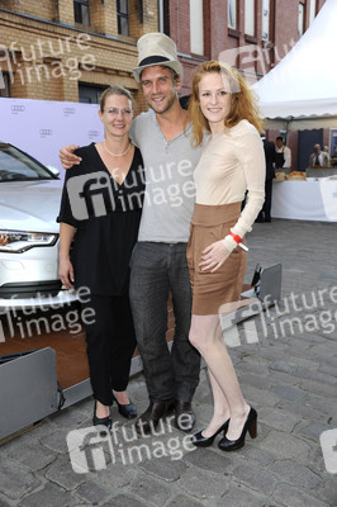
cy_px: 254
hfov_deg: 36.8
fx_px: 506
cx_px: 168
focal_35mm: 36
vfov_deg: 53.2
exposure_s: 1/160
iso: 400
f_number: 5.6
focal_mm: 36
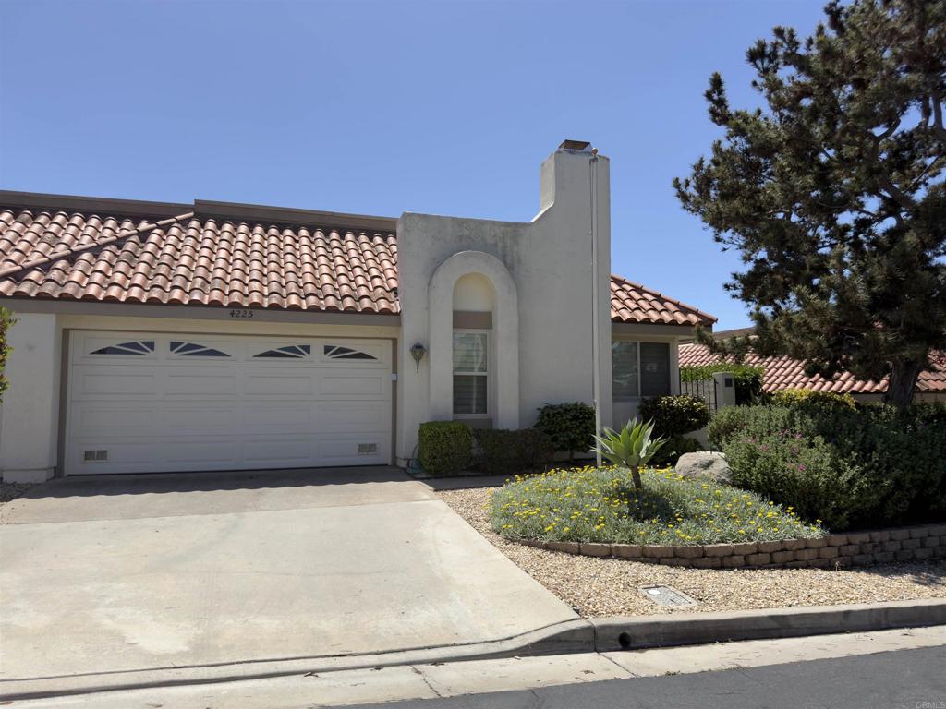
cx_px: 473
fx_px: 656
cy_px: 354
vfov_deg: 56.8
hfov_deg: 71.6
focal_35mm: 24
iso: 64
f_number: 1.78
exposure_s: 1/4545
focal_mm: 6.76
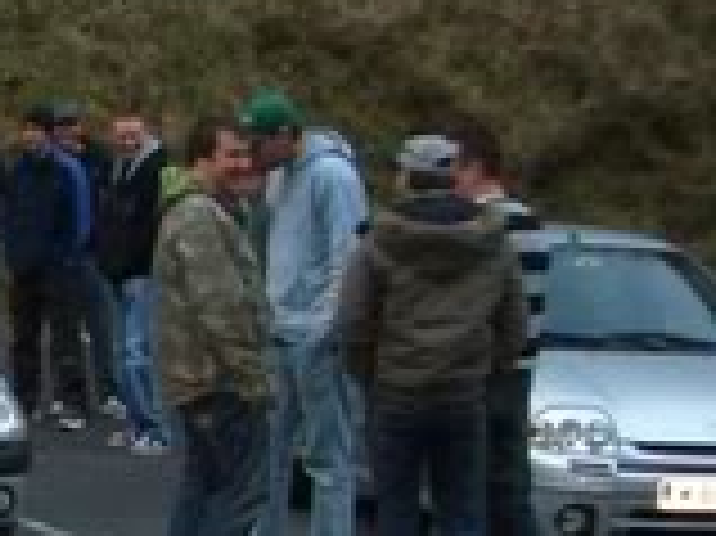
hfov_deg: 9.4
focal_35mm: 197
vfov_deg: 7.5
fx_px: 4072
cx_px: -702
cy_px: 518
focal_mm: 8.2
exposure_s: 1/60
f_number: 3.1
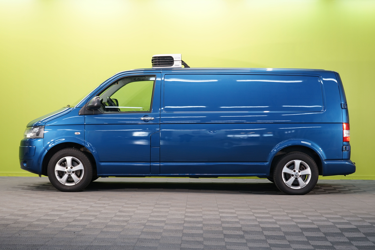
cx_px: 188
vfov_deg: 20.3
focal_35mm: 67
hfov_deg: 30.1
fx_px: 698
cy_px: 125
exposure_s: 1/20
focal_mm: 67
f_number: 5.6
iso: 400
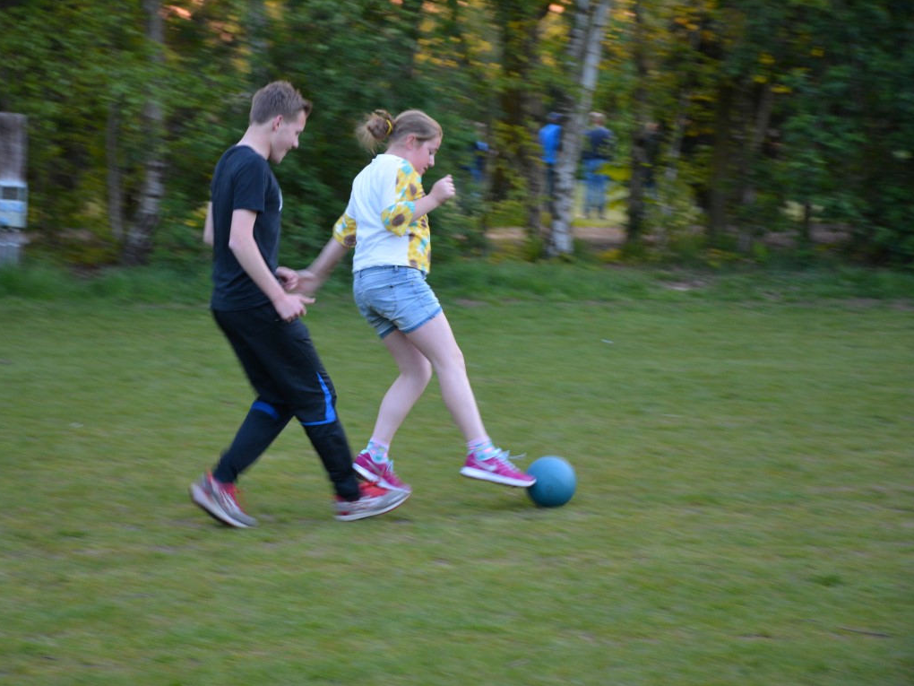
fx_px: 3010
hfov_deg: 17.3
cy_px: 343
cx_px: 399
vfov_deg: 13.0
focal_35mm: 114
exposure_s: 1/40
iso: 800
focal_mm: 70
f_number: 5
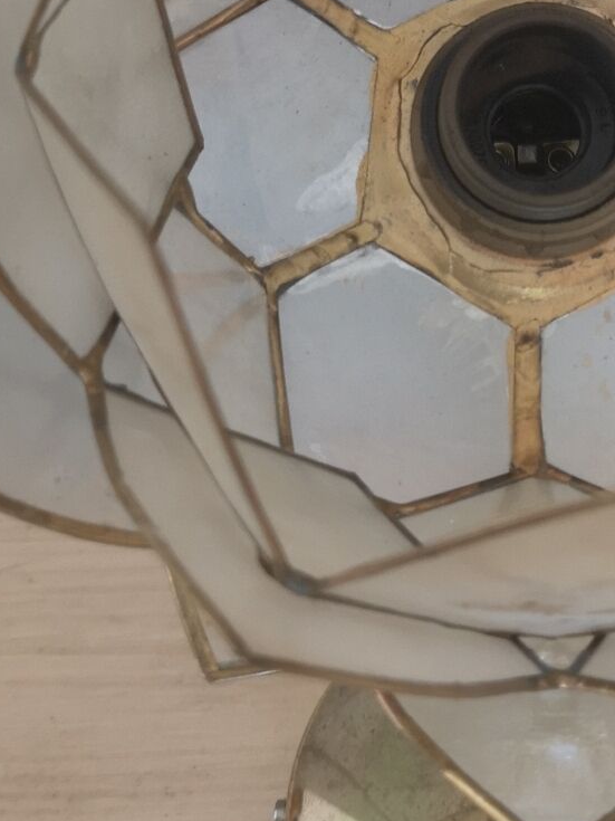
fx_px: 1588
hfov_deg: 21.4
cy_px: 170
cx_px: 557
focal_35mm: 67
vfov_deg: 28.4
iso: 320
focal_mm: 3.95
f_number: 1.8
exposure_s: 1/25
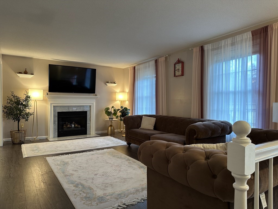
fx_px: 193
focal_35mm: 24
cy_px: 104
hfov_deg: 71.6
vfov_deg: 56.8
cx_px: 139
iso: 160
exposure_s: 1/60
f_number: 1.78
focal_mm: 6.86
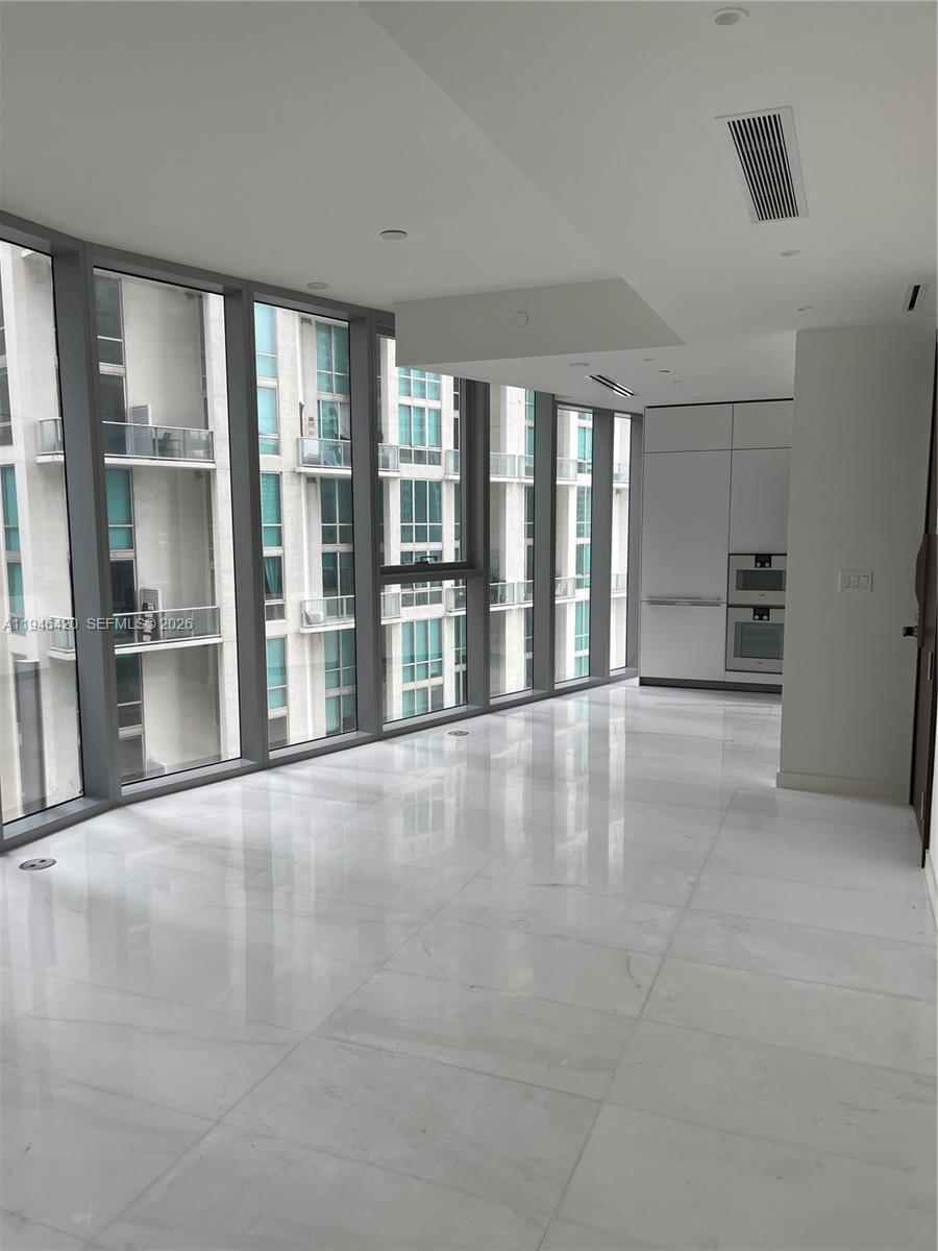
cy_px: 626
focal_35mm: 25
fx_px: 903
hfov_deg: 54.9
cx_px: 469
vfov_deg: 69.4
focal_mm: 5.1
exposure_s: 1/284
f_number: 1.6
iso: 32
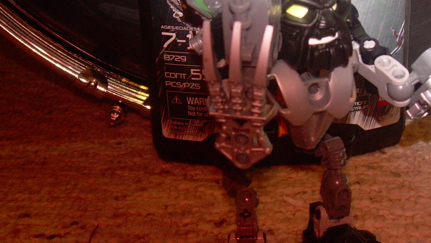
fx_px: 743
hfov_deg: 31.9
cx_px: 308
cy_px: 72
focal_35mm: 65
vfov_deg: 18.5
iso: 200
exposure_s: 1/60
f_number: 2.8
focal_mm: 6.3
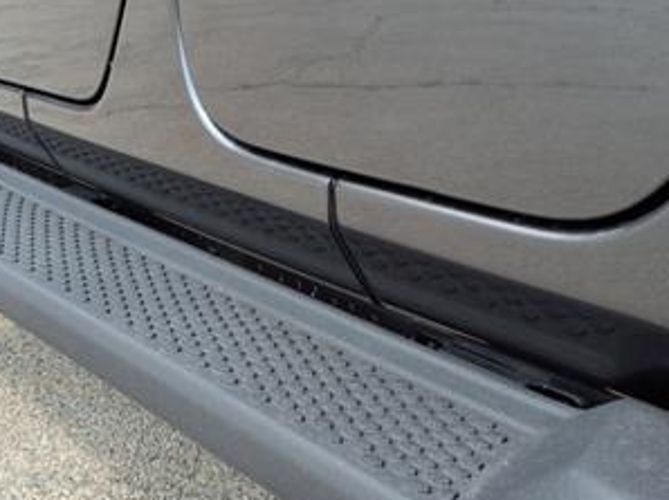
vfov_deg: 25.0
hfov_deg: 33.2
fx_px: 1120
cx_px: 310
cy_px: 354
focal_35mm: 58
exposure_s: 1/357
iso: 40
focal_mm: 3.58
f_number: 1.9
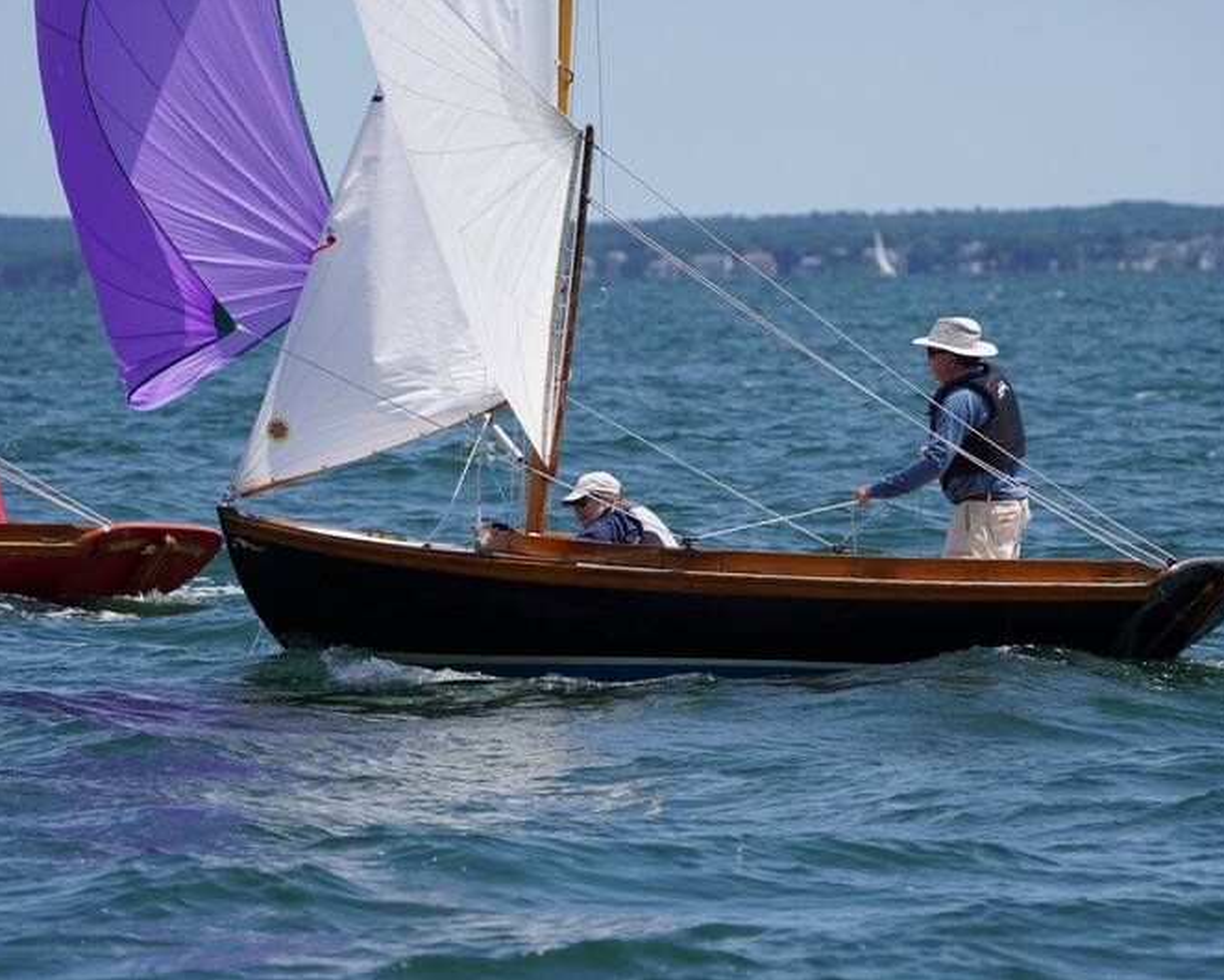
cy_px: 489
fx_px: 10783
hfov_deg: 6.5
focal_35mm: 298
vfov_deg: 5.2
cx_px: 673
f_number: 5
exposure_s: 1/1250
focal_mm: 175
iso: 160
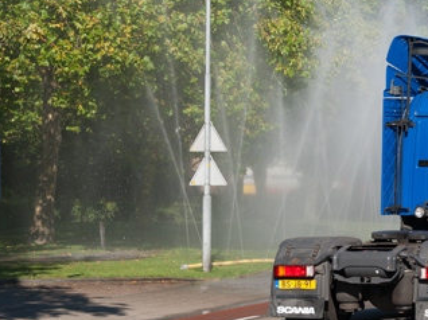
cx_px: 332
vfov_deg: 11.9
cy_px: 173
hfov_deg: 15.7
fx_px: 1541
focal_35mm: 125
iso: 100
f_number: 8
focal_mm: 55
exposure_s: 1/250
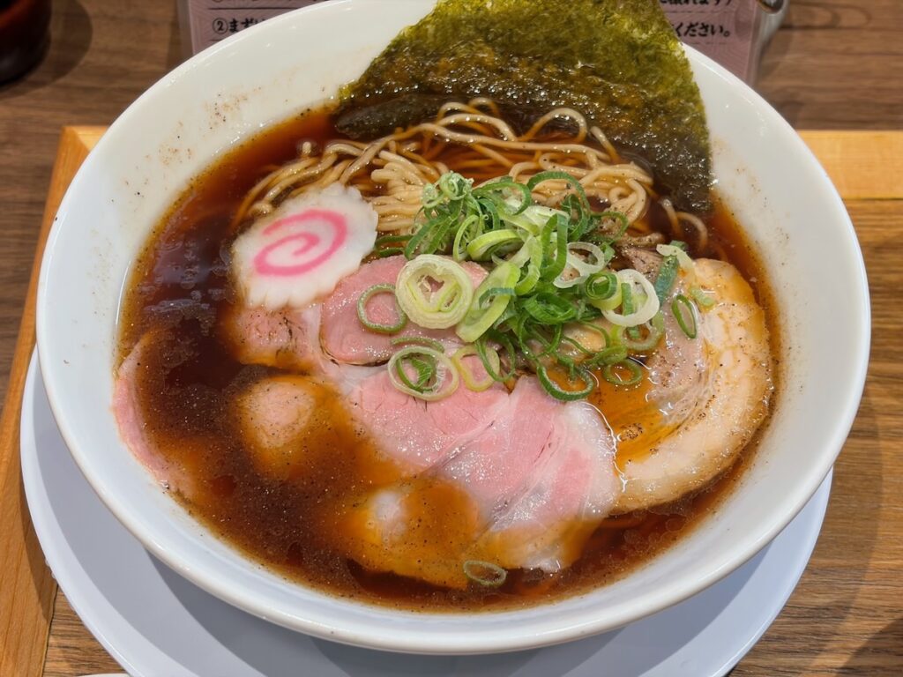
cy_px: 338
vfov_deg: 28.0
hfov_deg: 36.8
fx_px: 1356
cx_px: 452
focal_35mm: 52
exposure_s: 1/50
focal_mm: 5.96
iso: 64
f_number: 1.6
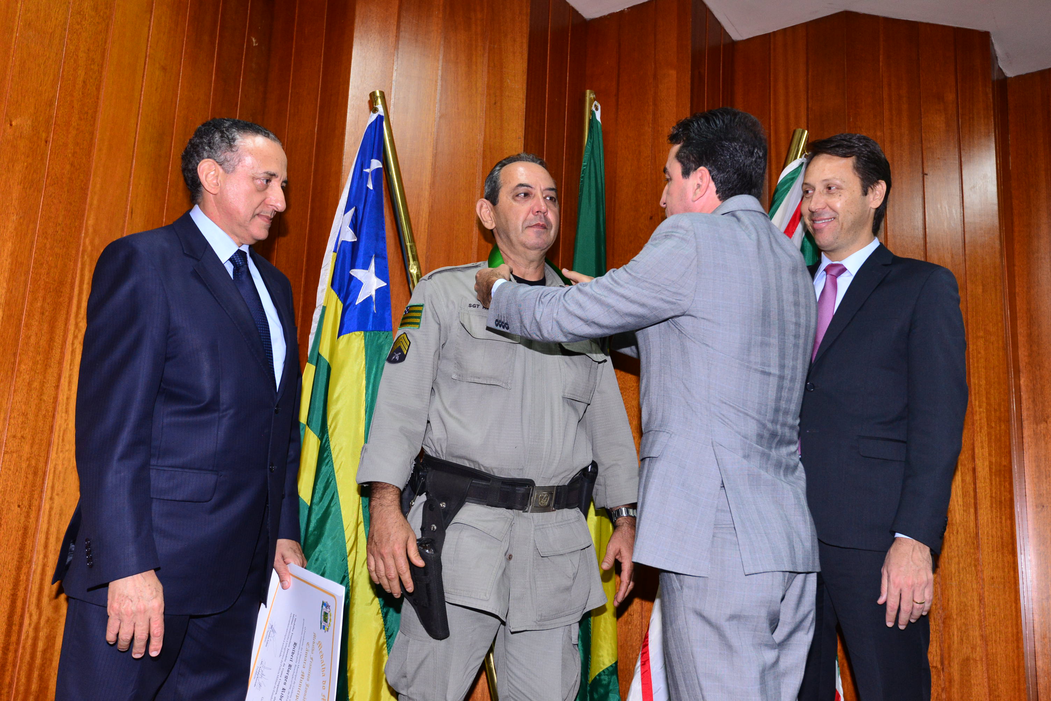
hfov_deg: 54.4
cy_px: 350
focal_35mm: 35
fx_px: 1022
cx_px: 526
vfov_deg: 37.9
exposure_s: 1/125
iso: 1600
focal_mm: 35
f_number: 5.6
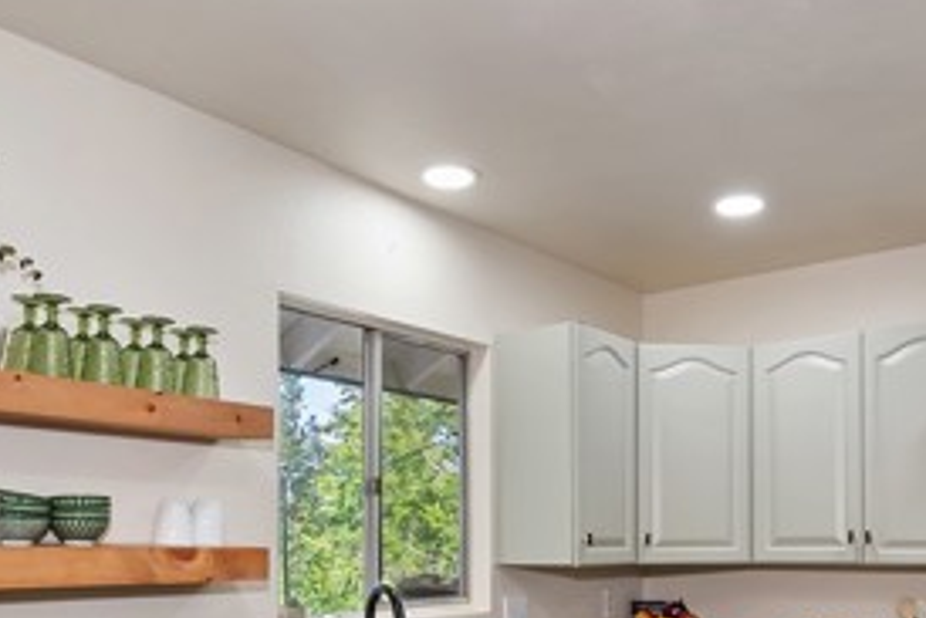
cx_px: 527
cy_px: 569
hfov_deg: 54.2
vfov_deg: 35.4
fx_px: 901
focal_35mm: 35
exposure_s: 1/30
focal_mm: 10
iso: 400
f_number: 8
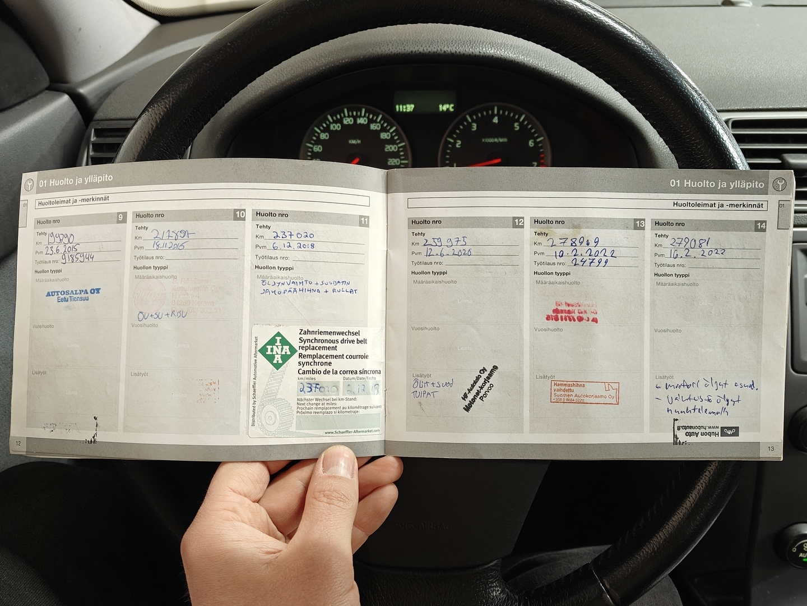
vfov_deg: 42.9
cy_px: 303
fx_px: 769
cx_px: 404
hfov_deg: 55.4
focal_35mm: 33
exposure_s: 1/50
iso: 400
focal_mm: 5.59
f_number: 1.8
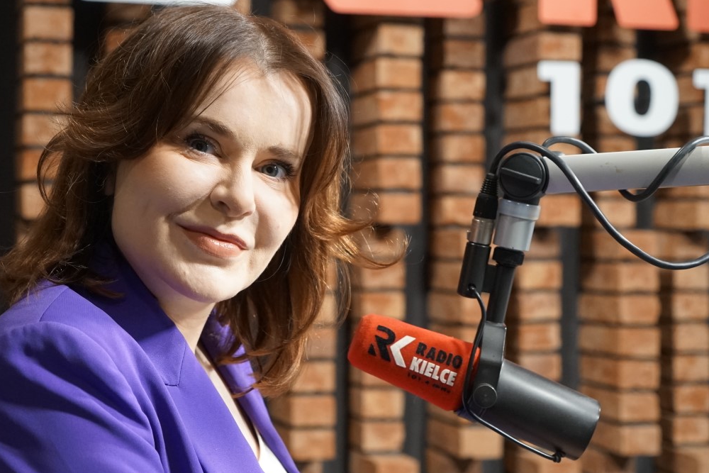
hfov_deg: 30.2
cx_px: 218
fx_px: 1300
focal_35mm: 66
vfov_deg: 20.6
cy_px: 247
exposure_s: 1/60
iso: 2000
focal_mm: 44
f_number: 4
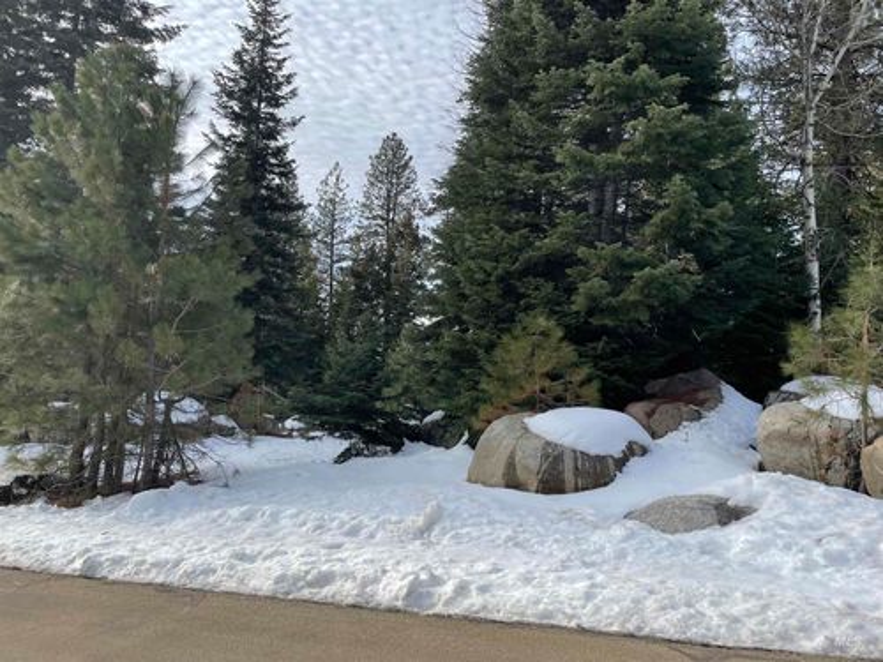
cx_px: 442
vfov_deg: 53.1
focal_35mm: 26
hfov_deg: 67.3
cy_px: 331
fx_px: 663
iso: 32
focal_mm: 4.2
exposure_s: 1/2132
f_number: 1.6
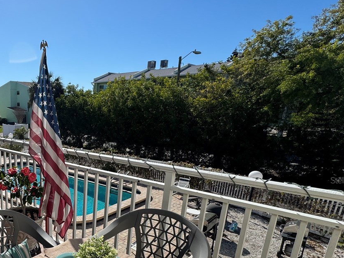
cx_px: 38
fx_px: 268
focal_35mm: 27
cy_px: 180
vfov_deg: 50.0
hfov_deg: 56.8
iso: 40
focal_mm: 2.22
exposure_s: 1/2415
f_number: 2.2
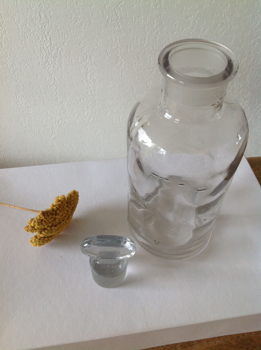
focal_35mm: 35
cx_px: 130
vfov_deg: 52.7
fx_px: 353
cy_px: 175
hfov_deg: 40.6
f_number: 2.4
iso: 100
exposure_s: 1/120
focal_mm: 4.28
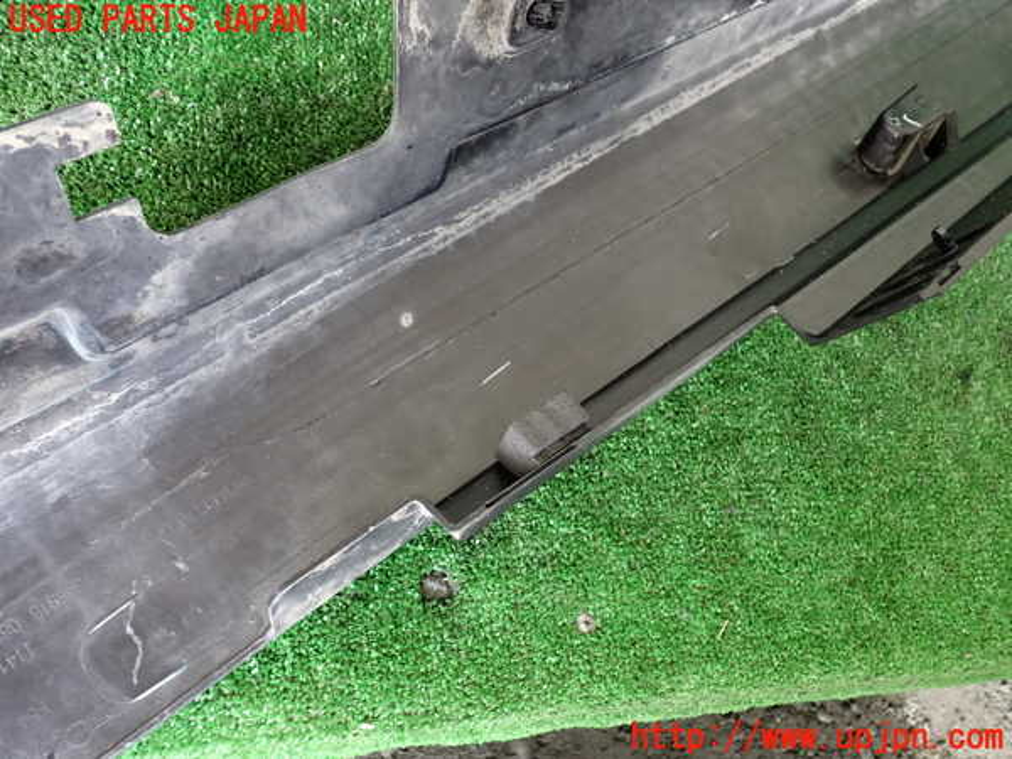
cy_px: 380
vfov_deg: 46.8
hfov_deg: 60.0
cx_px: 506
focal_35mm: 30
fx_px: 877
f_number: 2.3
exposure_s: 1/30
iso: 320
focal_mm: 5.4
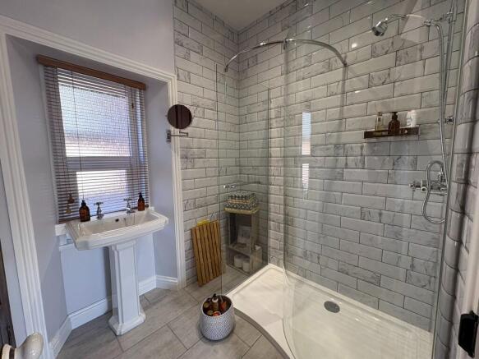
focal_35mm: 14
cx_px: 240
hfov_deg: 102.1
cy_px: 180
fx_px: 194
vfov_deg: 85.7
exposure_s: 1/100
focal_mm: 2.22
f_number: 2.2
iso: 160
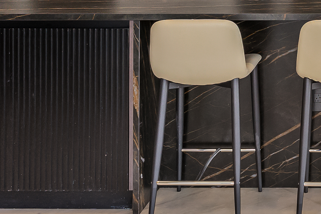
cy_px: -55
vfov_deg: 16.8
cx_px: 405
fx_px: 686
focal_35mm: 77
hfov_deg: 23.6
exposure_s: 1/13
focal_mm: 17
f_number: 8
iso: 400
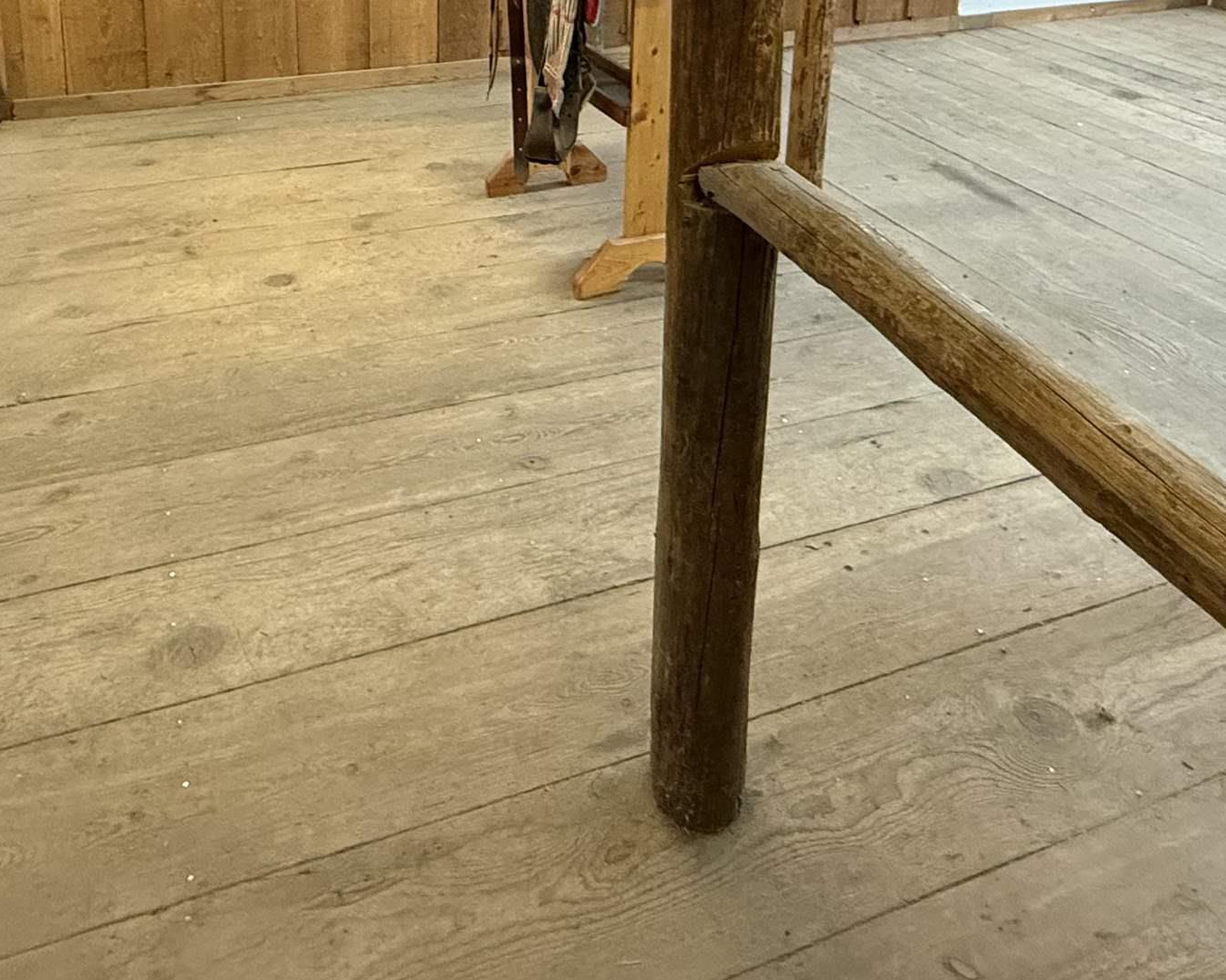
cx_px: 523
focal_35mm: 31
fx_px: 1125
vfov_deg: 40.4
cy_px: -29
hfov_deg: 56.9
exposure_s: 1/60
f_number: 2.2
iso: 640
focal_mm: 2.22
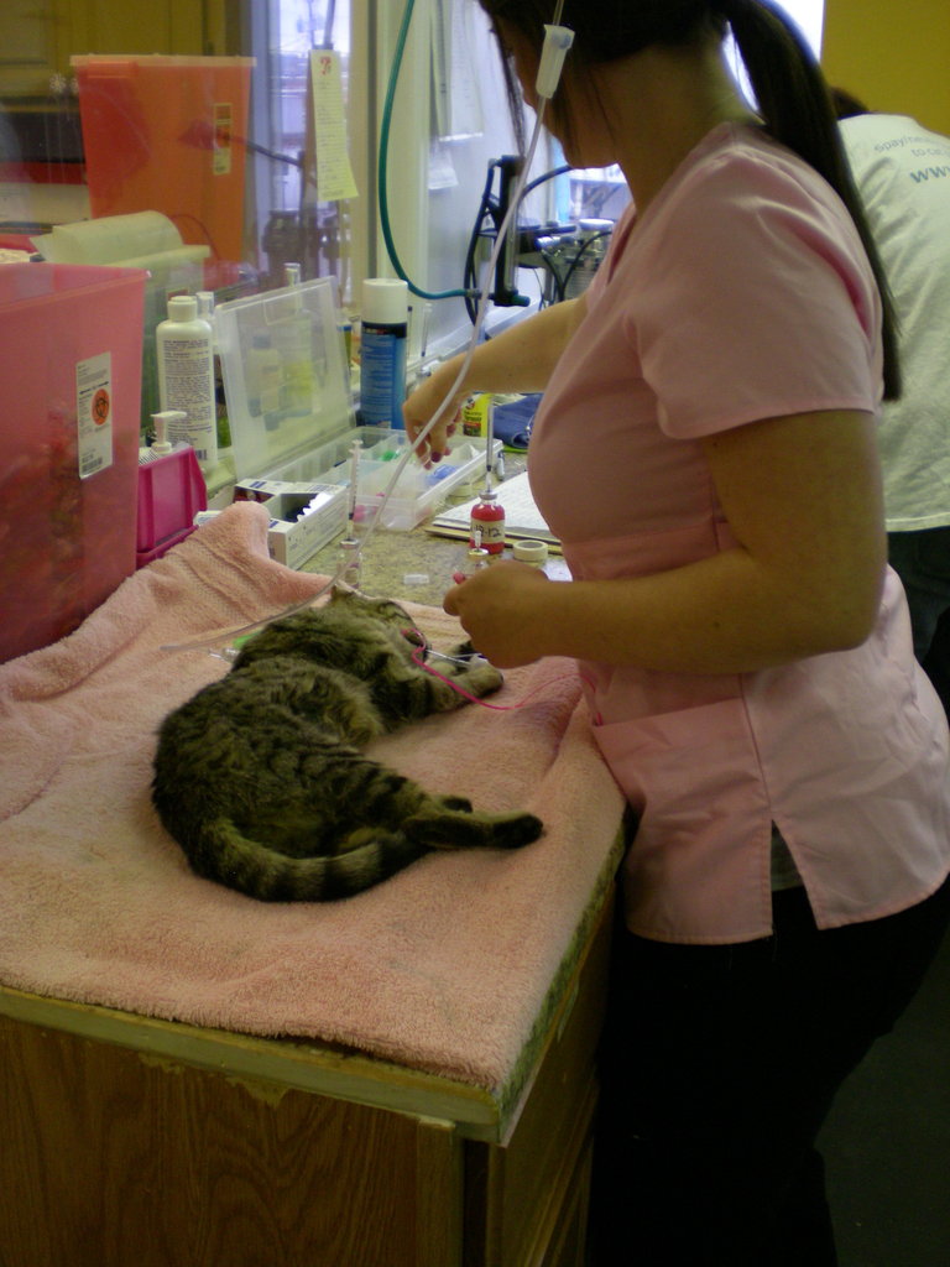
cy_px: 634
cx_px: 475
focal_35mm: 38
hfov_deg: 37.7
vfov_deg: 49.0
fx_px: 1390
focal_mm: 6.3
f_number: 3.1
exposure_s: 1/63.2
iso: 183
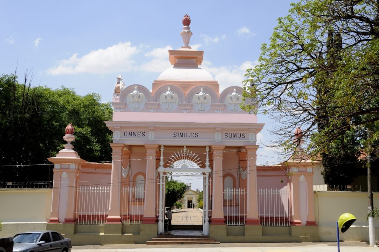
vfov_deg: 31.9
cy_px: 126
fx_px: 442
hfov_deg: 46.4
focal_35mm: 42
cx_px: 190
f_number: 10
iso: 250
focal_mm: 28
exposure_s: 1/250
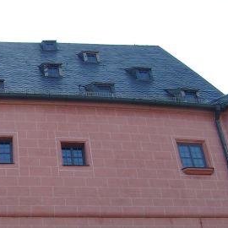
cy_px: 189
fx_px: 663
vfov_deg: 19.3
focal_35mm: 89
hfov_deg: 18.7
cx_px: -26
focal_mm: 7.13
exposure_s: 1/242
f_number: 4
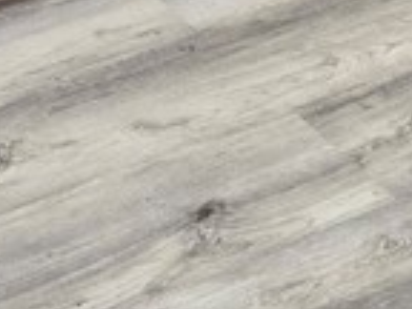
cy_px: -681
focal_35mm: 163
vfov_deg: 7.7
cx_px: 52
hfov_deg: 12.0
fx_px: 1940
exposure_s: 1/120
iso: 320
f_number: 1.8
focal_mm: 5.4
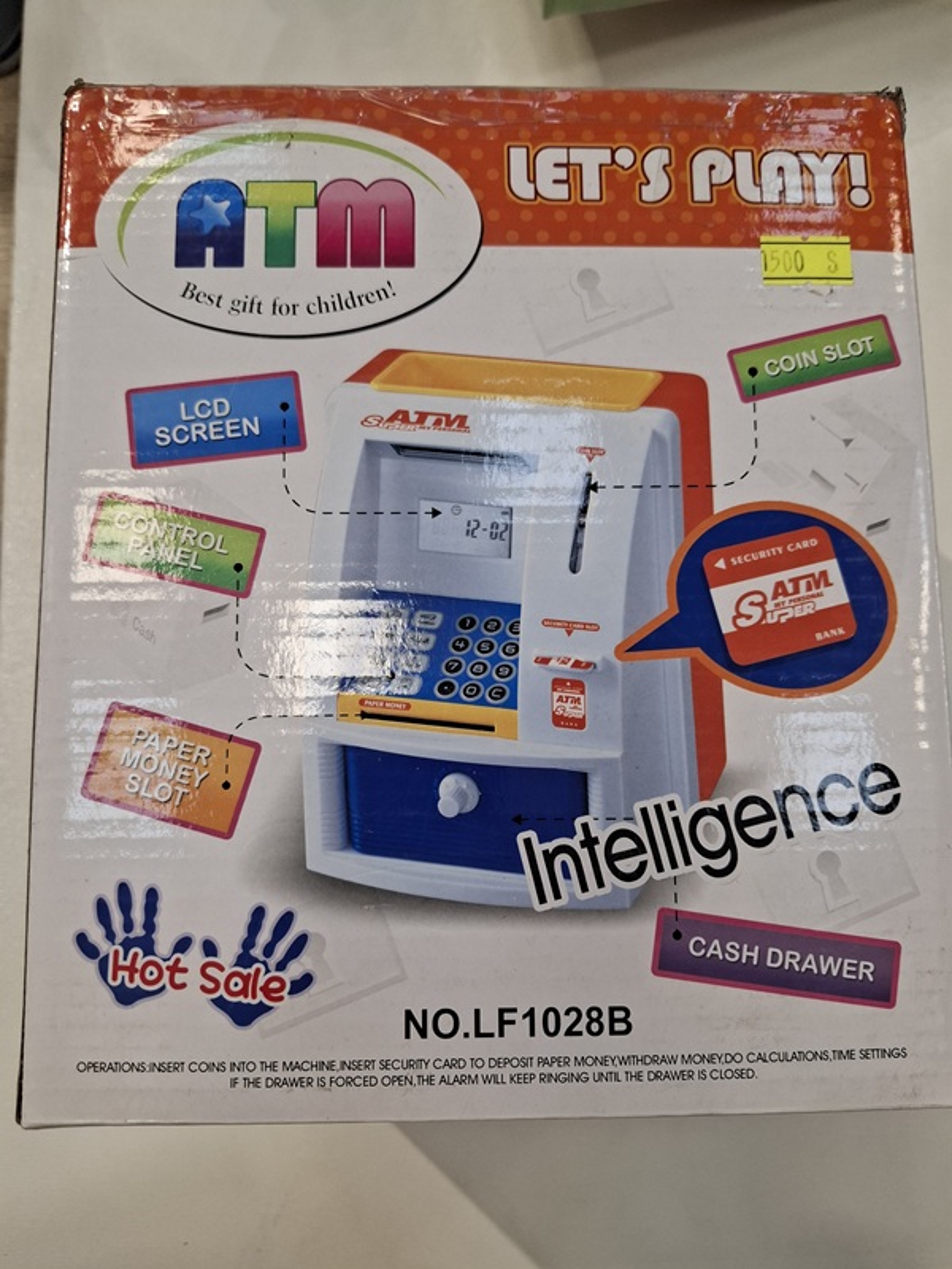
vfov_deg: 73.9
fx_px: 843
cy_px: 634
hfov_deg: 58.9
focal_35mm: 23
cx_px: 476
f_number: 1.8
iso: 64
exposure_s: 1/100
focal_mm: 5.54
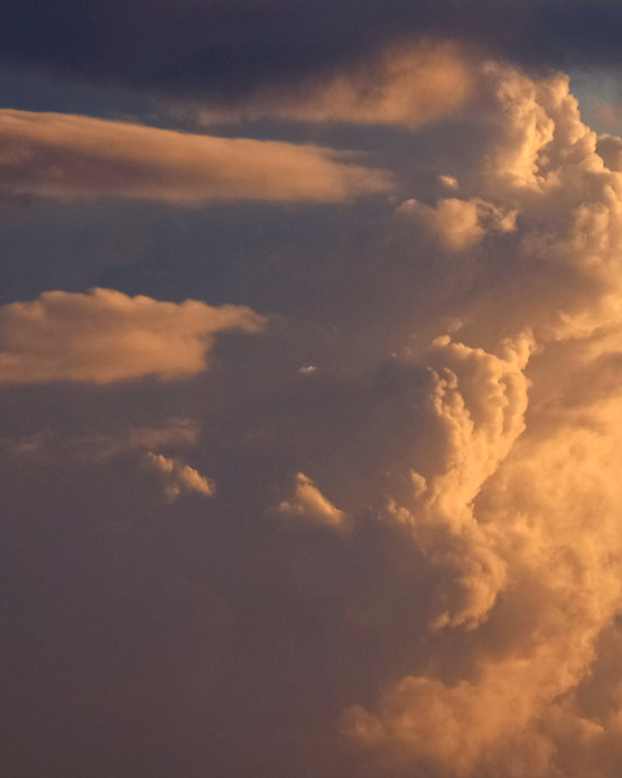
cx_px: 559
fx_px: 25778
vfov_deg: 1.7
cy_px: 481
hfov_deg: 1.4
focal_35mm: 1120
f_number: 6.7
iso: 100
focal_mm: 230
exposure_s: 1/220
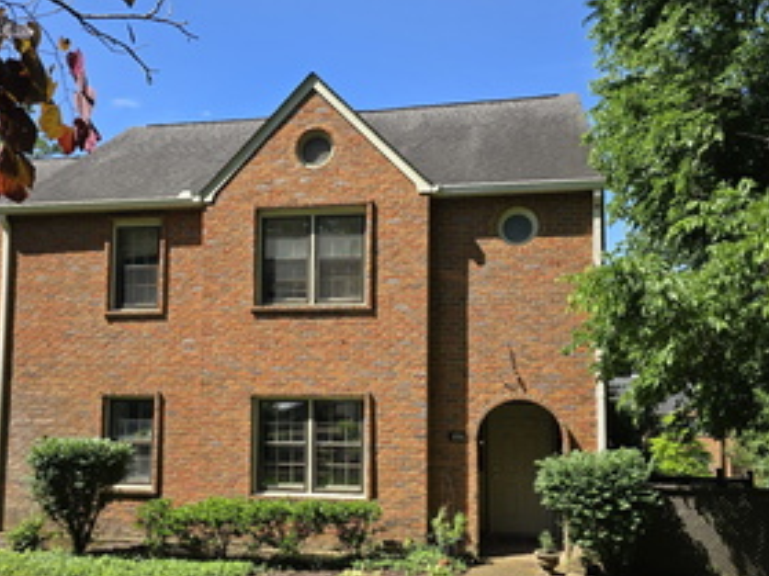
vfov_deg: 42.8
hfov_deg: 55.3
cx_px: 361
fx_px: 733
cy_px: 339
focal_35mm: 33
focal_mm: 6.3
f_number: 1.7
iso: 12
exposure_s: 1/435
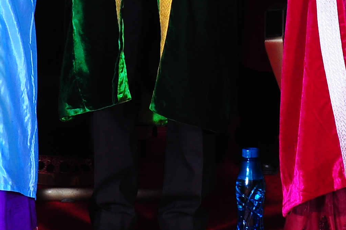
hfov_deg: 12.4
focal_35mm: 165
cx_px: 261
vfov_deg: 8.1
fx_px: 1584
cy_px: -143
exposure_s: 1/125
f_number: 7.1
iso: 320
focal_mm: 26
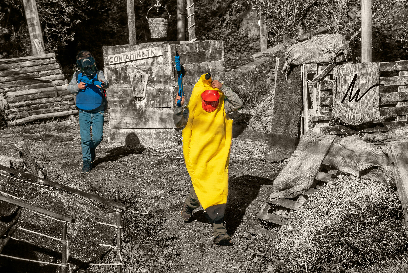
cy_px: 136
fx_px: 1814
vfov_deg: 8.6
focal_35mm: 160
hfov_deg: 12.8
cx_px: 204
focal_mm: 160
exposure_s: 1/1250
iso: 400
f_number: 7.1
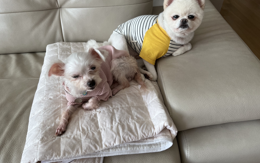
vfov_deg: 44.4
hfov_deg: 66.5
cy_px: 69
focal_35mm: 28
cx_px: 131
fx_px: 198
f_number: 1.6
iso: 125
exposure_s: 1/122
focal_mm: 5.1
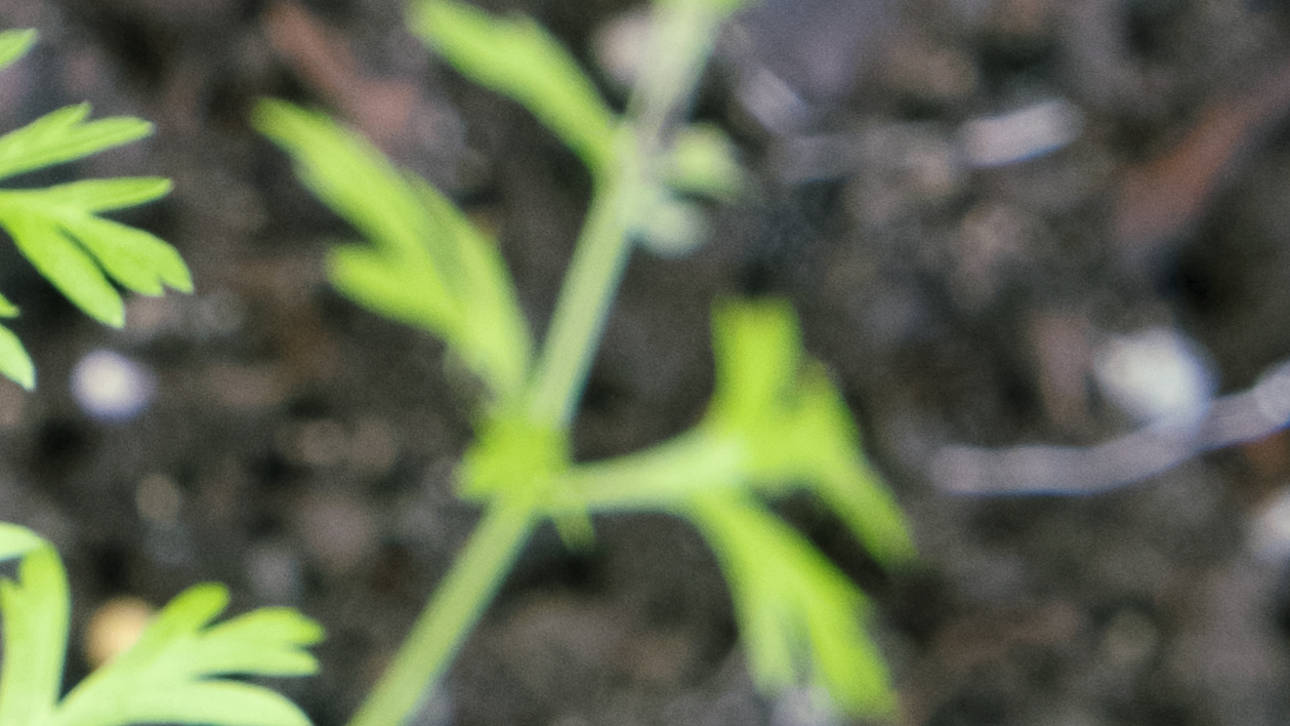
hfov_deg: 6.4
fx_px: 11561
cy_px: 43
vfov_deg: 3.6
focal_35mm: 338
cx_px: -224
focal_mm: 55
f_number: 6.4
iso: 800
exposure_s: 1/200
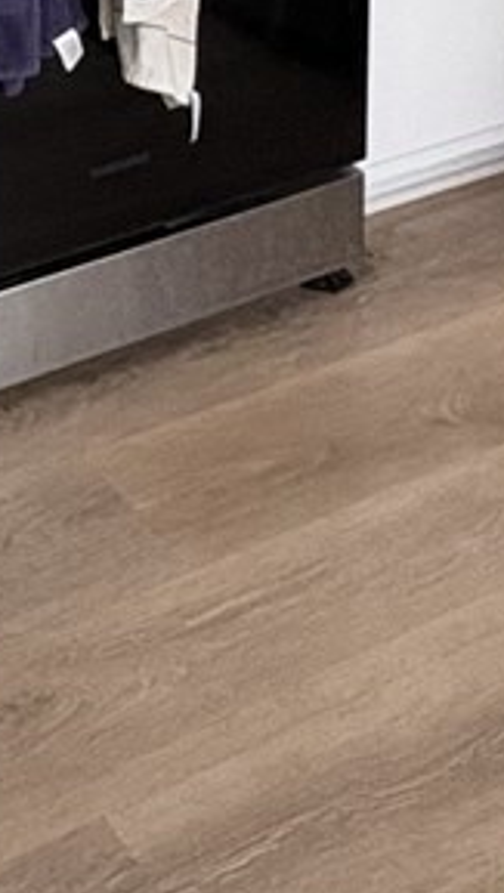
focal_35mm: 81
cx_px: -46
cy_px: -256
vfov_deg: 23.3
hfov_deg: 14.6
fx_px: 1921
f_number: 2.2
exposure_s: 1/95
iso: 250
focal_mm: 2.22
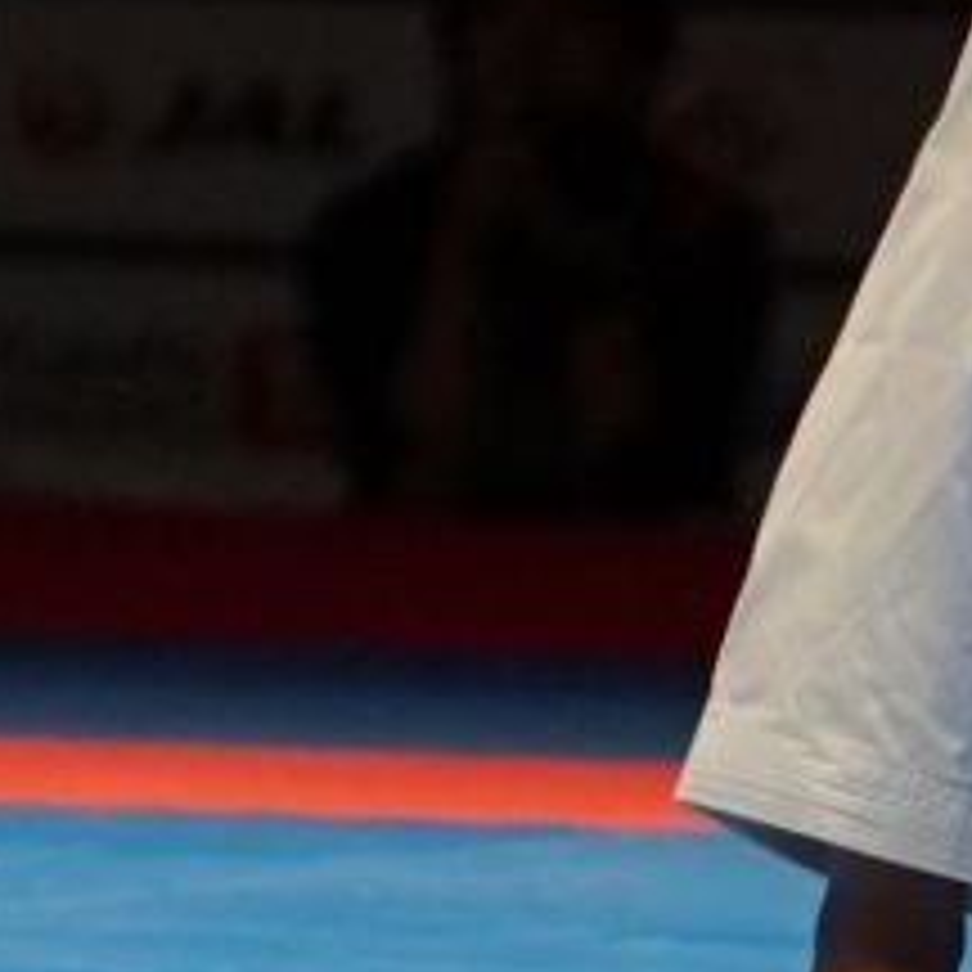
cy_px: -1174
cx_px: -1305
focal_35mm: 795
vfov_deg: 2.2
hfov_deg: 2.2
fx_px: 25256
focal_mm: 75
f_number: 2.8
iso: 1250
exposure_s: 1/1000
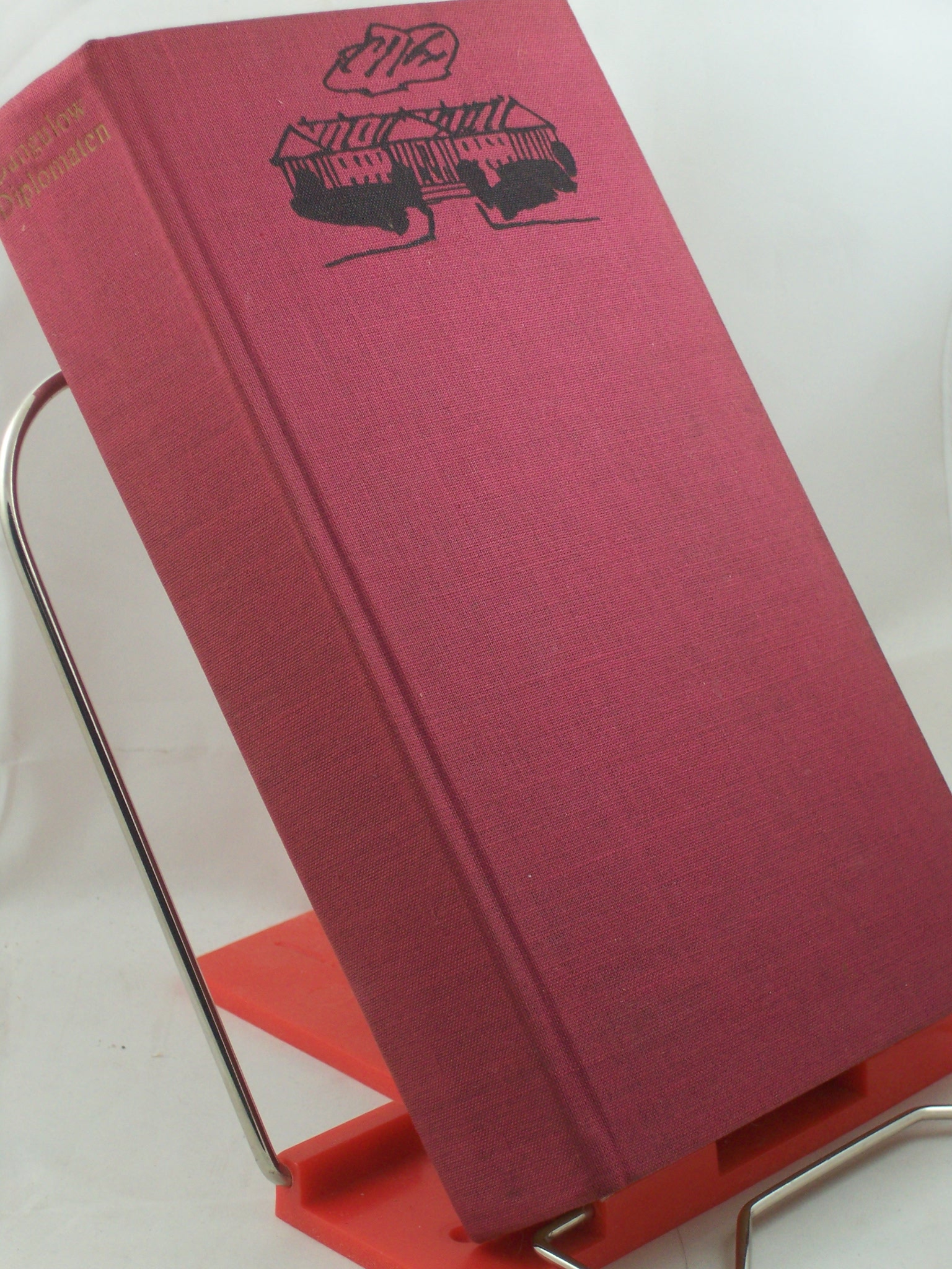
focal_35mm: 82
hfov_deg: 18.0
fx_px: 3007
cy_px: 634
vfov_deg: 23.8
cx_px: 476
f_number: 4
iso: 125
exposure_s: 1/80
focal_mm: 13.6
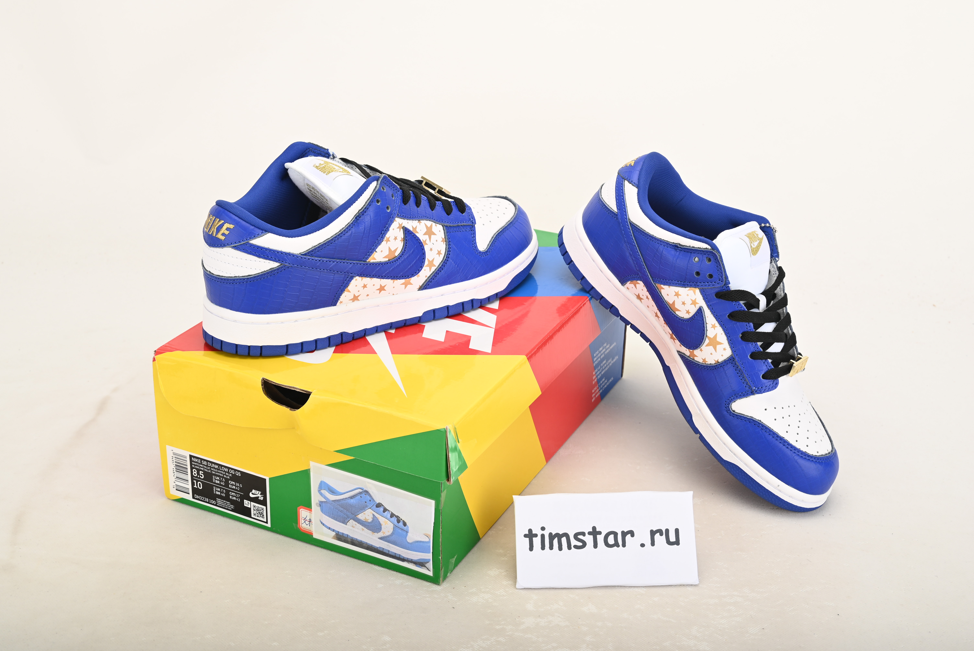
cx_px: 487
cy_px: 326
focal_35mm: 46
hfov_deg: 42.7
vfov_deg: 29.3
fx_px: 1245
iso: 100
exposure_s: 1/200
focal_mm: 46
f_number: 11
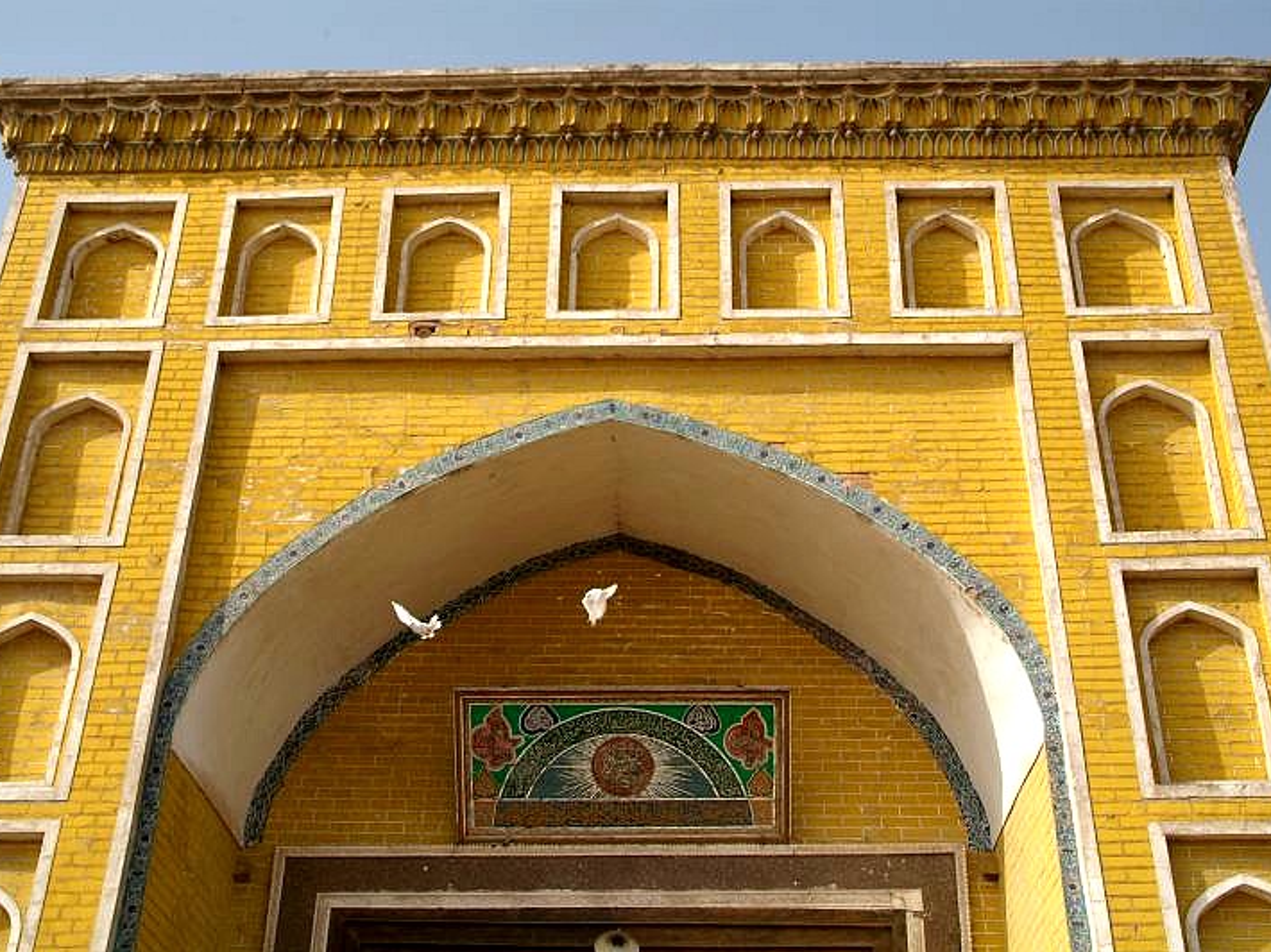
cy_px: 477
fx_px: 1872
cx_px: 632
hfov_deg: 37.5
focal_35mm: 51
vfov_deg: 28.5
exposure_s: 1/350
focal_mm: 31
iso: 200
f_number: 9.5
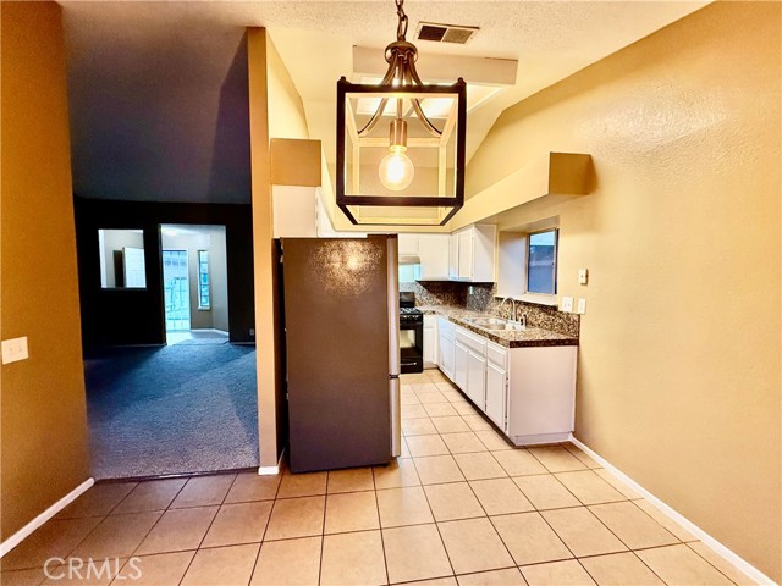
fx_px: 316
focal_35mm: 14
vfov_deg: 85.7
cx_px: 391
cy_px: 293
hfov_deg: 102.1
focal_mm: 2.22
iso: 640
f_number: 2.2
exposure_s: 1/60
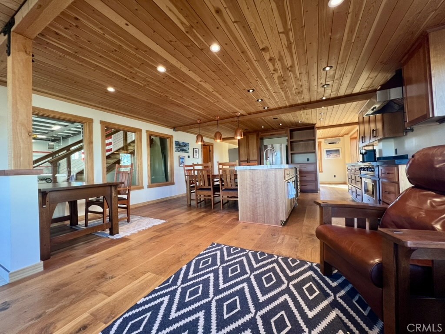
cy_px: 167
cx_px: 222
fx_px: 167
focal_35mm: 13
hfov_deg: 106.2
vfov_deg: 89.9
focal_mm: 1.57
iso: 160
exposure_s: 1/60
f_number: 1.8
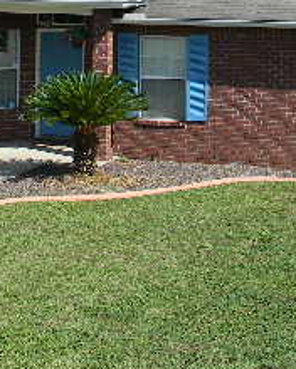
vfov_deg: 18.2
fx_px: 1117
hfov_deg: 15.0
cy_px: -27
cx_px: 69
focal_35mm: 102
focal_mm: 6.4
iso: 80
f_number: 3.7
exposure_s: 1/591
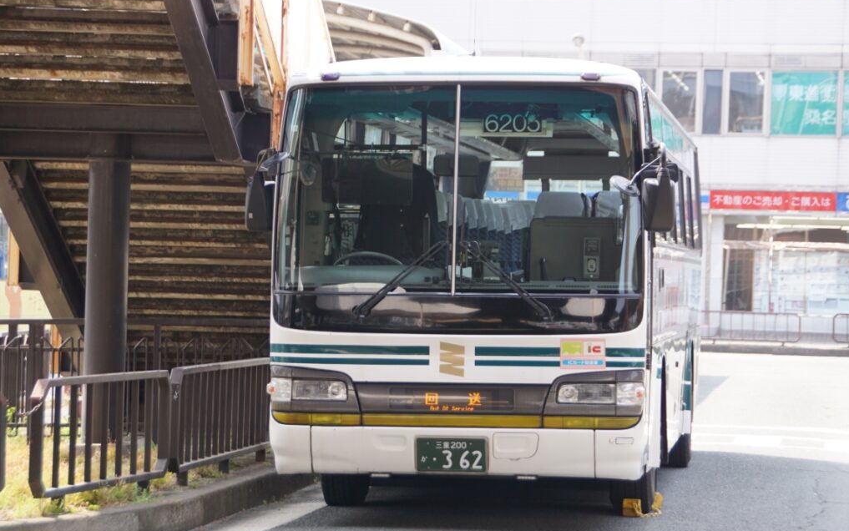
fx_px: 3564
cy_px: 275
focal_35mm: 154
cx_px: 427
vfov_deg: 8.5
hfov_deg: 13.6
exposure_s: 1/160
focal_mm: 100
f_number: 5.6
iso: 250
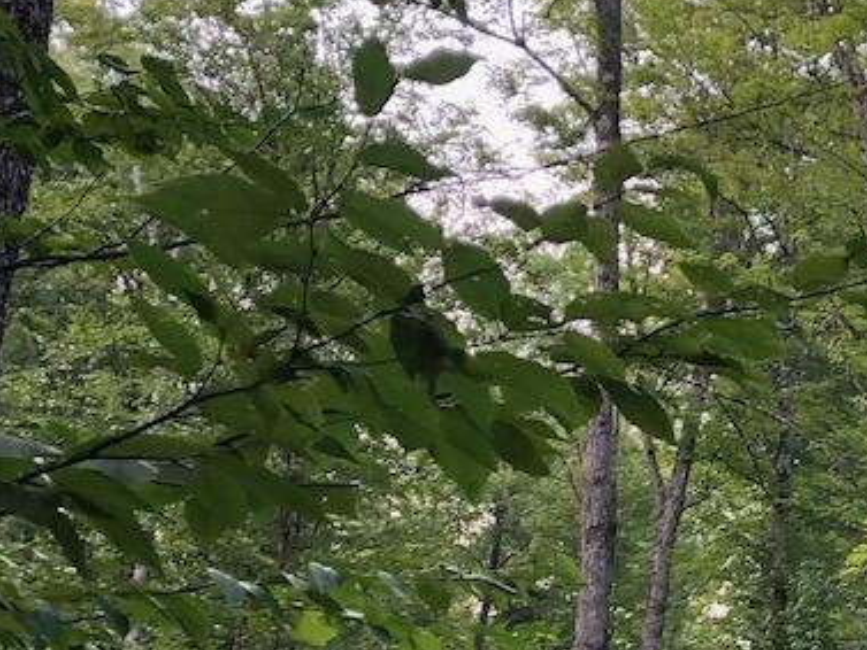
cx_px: 1175
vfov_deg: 15.3
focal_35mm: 95
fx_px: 2380
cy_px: 668
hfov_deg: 18.9
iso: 40
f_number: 1.8
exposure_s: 1/120
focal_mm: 3.99
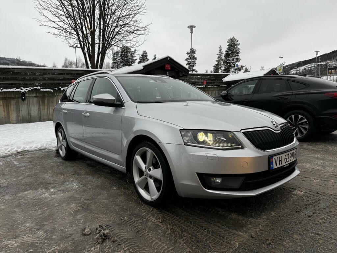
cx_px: 168
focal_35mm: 24
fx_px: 234
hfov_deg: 71.6
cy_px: 126
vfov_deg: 56.8
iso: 80
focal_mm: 6.76
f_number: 1.78
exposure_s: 1/306
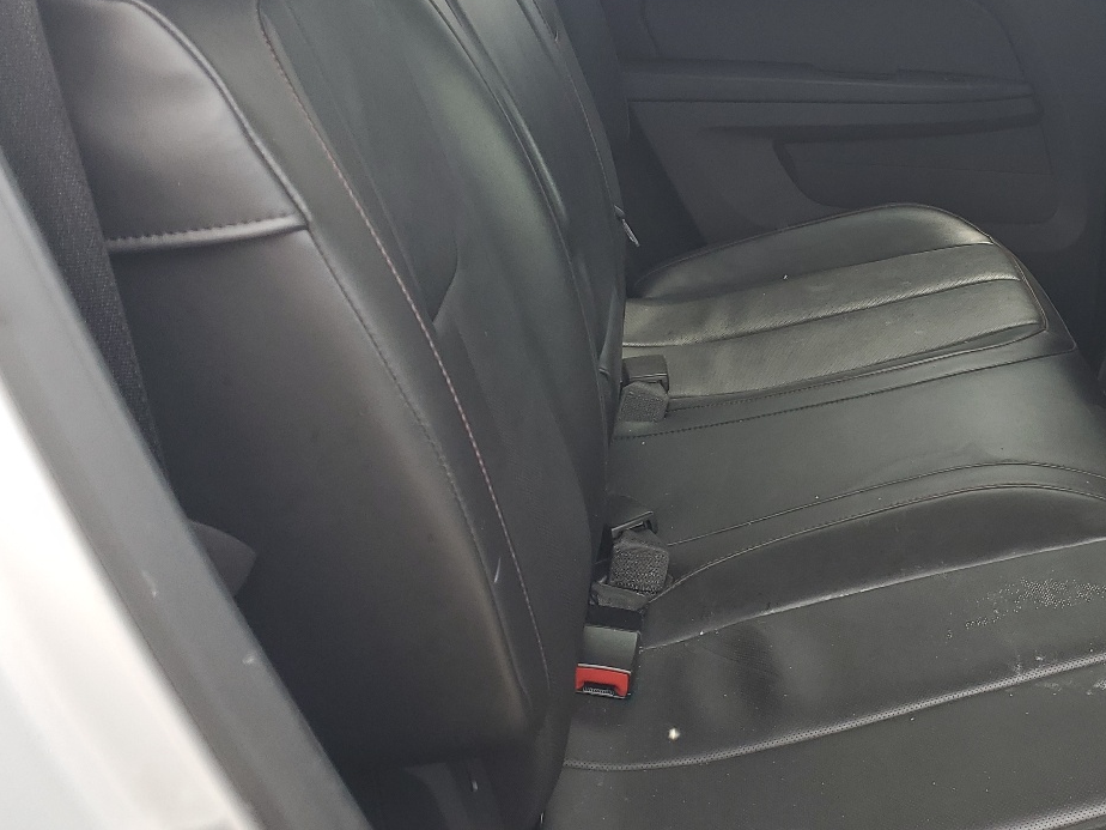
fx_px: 1438
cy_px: 265
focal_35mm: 45
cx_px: 936
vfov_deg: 31.9
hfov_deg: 39.8
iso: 50
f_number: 1.5
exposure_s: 1/286
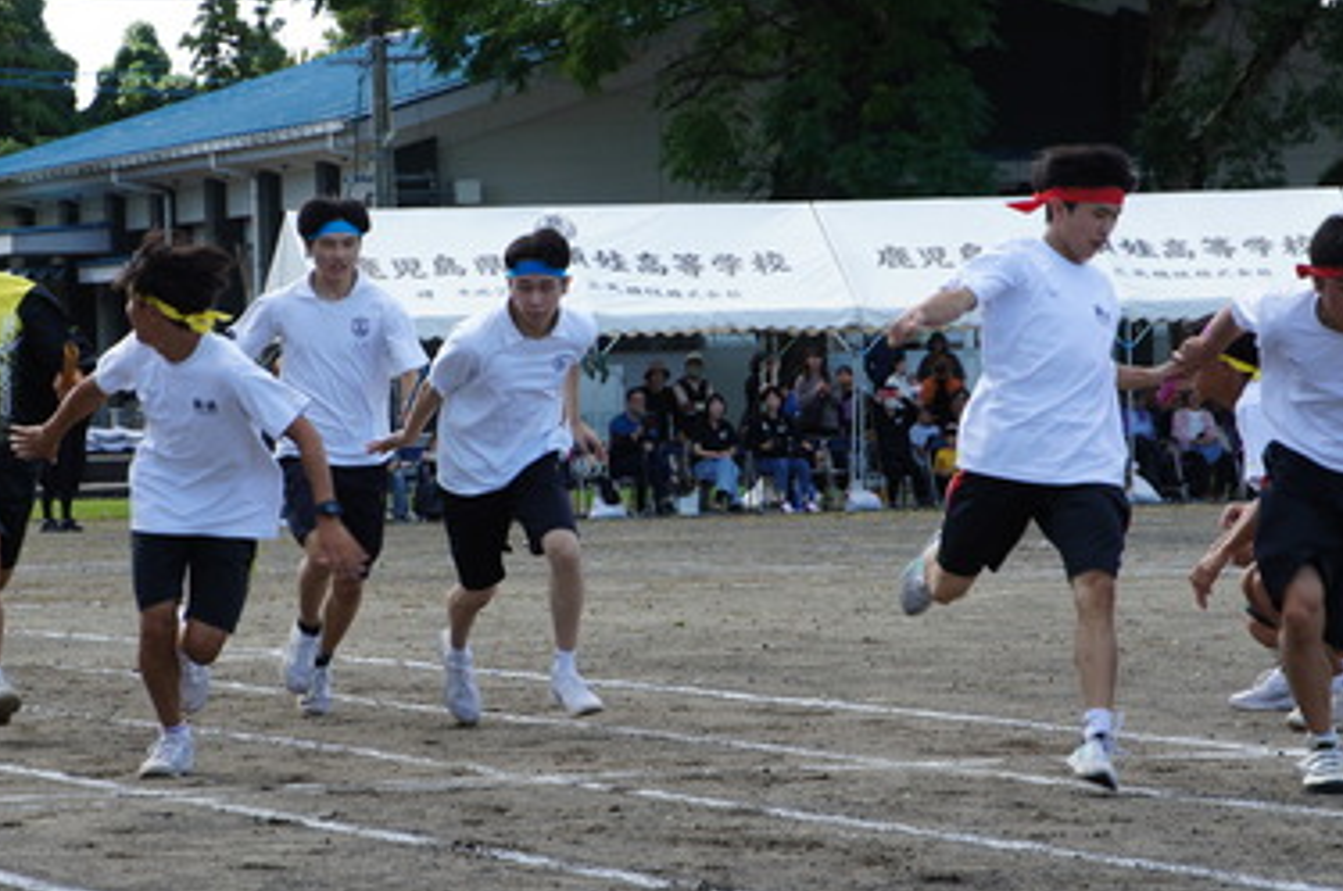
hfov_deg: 10.7
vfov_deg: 7.1
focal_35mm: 192
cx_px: 516
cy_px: 438
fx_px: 7153
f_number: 8
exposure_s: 1/250
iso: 250
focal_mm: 100
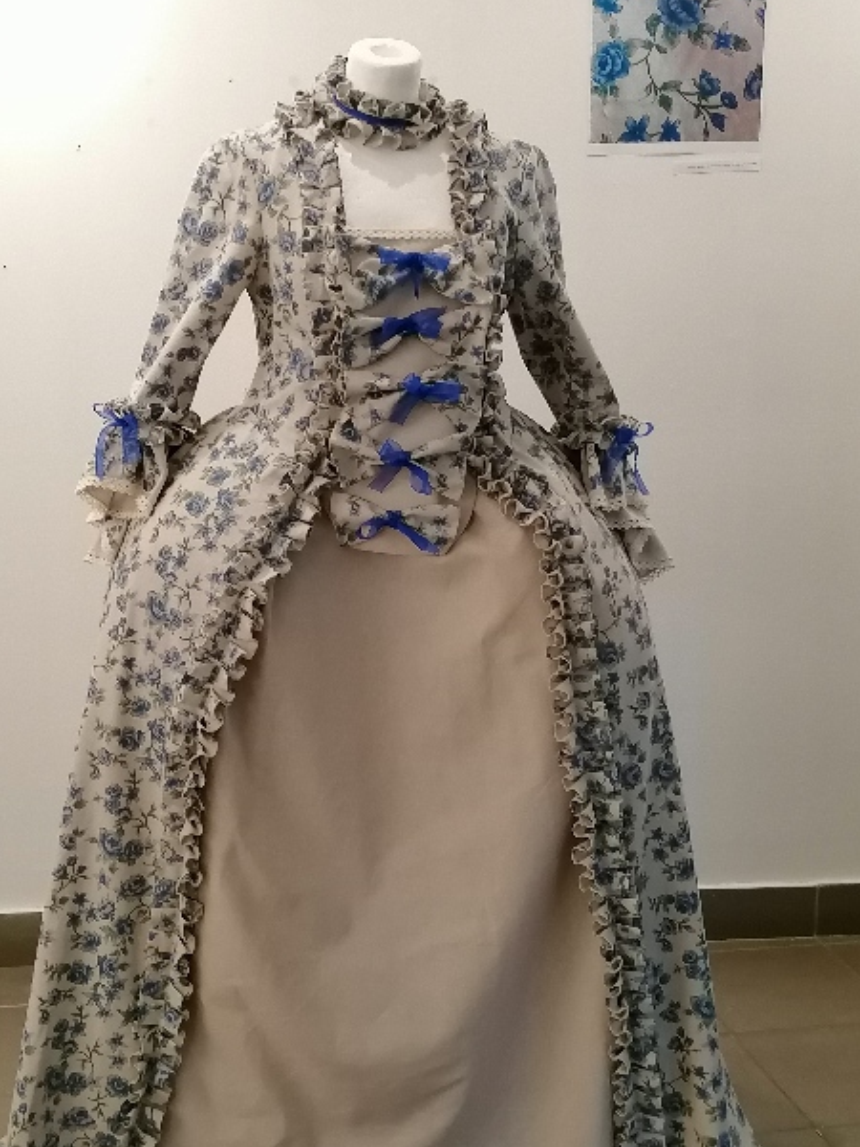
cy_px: 560
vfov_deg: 34.3
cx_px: 306
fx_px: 1855
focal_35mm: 56
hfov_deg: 26.0
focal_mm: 4.75
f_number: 1.8
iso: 320
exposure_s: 1/33.3
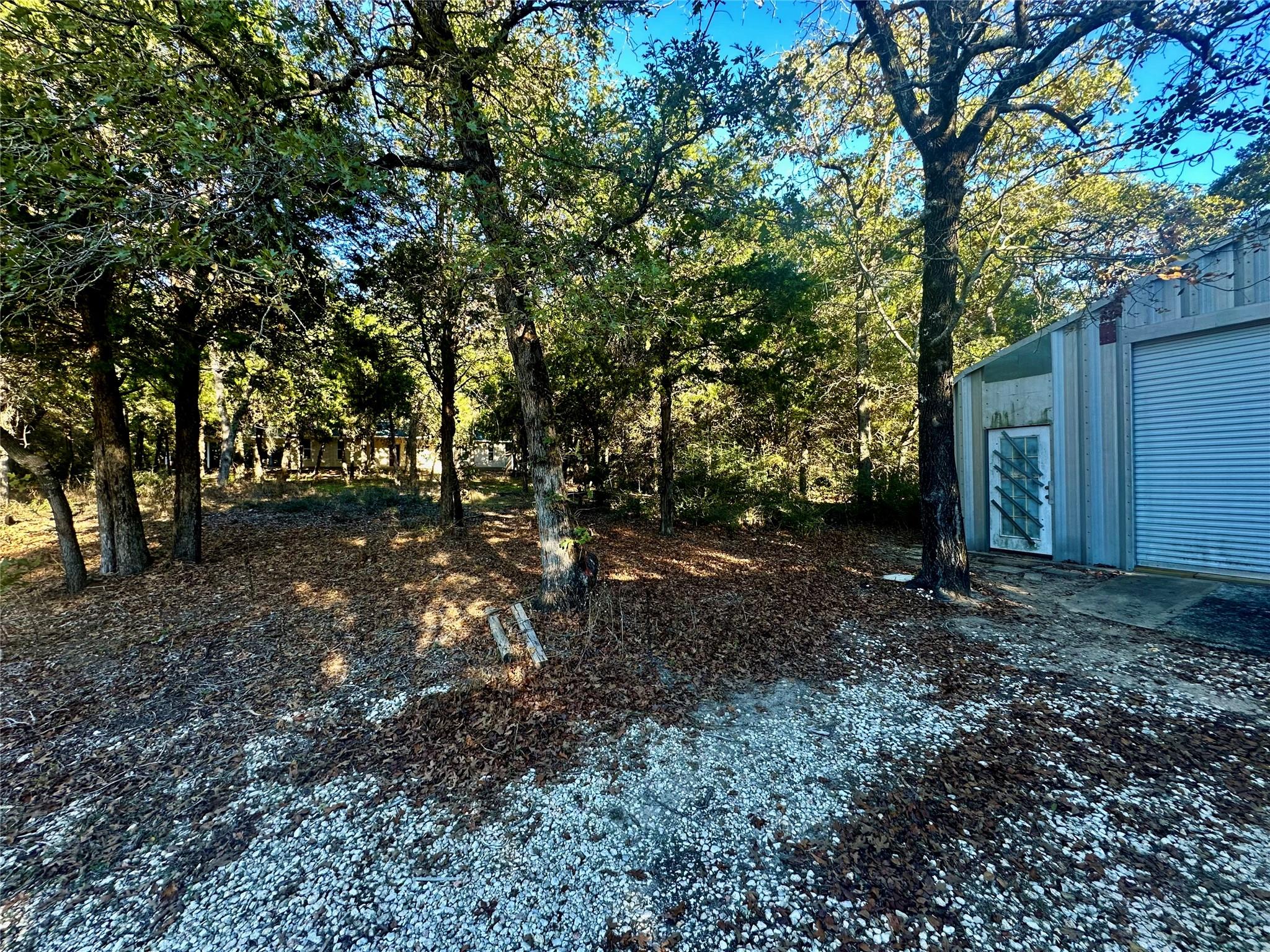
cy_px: 476
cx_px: 635
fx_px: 514
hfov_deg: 102.1
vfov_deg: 85.7
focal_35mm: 14
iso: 80
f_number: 2.2
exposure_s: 1/99
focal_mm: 2.22
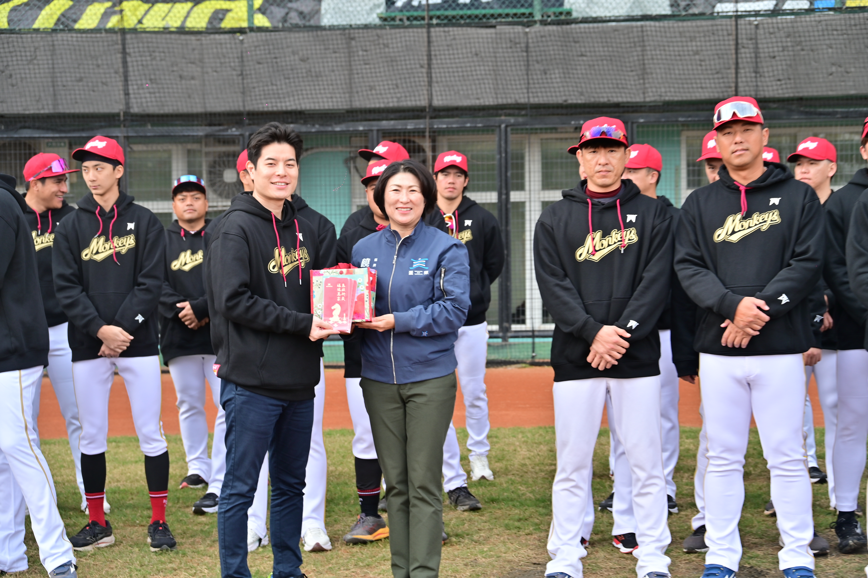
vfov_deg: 17.3
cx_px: 434
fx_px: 1904
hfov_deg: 25.7
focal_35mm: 79
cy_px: 289
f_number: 6.3
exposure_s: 1/125
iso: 125
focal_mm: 79
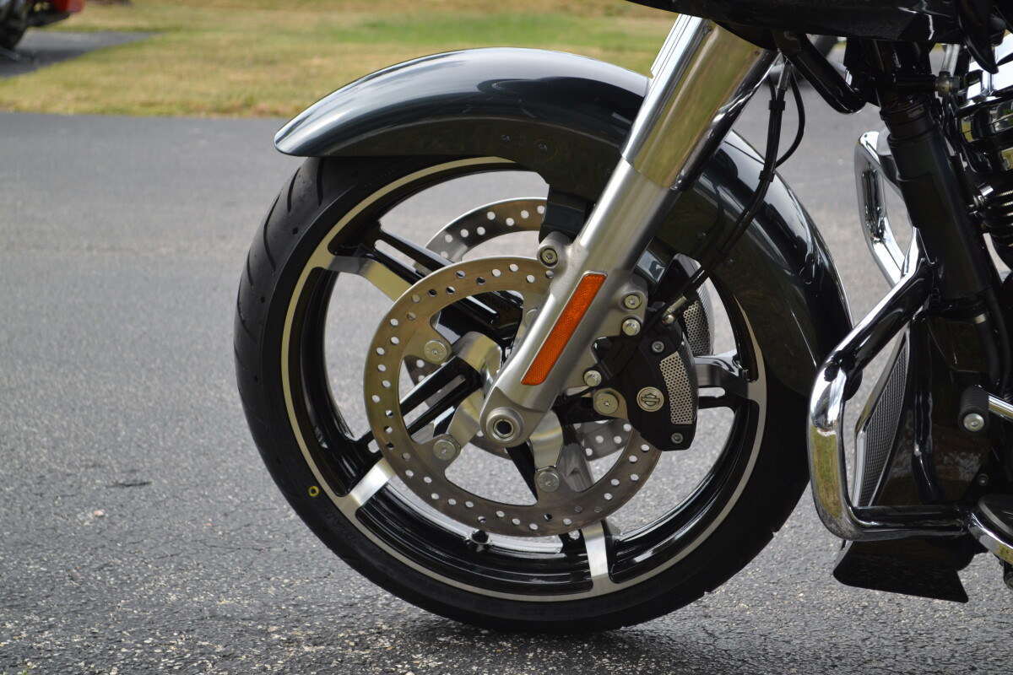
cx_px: 506
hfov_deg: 24.6
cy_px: 338
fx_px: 2321
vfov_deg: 16.6
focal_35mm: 82
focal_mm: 55
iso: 110
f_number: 5.6
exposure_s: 1/125
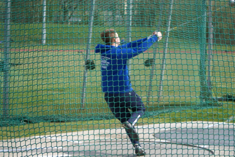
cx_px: 118
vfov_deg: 12.2
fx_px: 735
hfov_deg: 18.2
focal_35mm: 112
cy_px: 78
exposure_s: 1/250
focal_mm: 75
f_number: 4.5
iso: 100
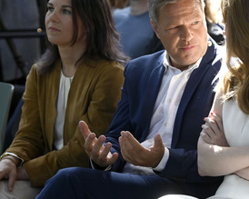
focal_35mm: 201
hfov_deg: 9.6
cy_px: 81
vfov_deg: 7.7
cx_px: 199
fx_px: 1481
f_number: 5
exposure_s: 1/640
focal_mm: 130
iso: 2000
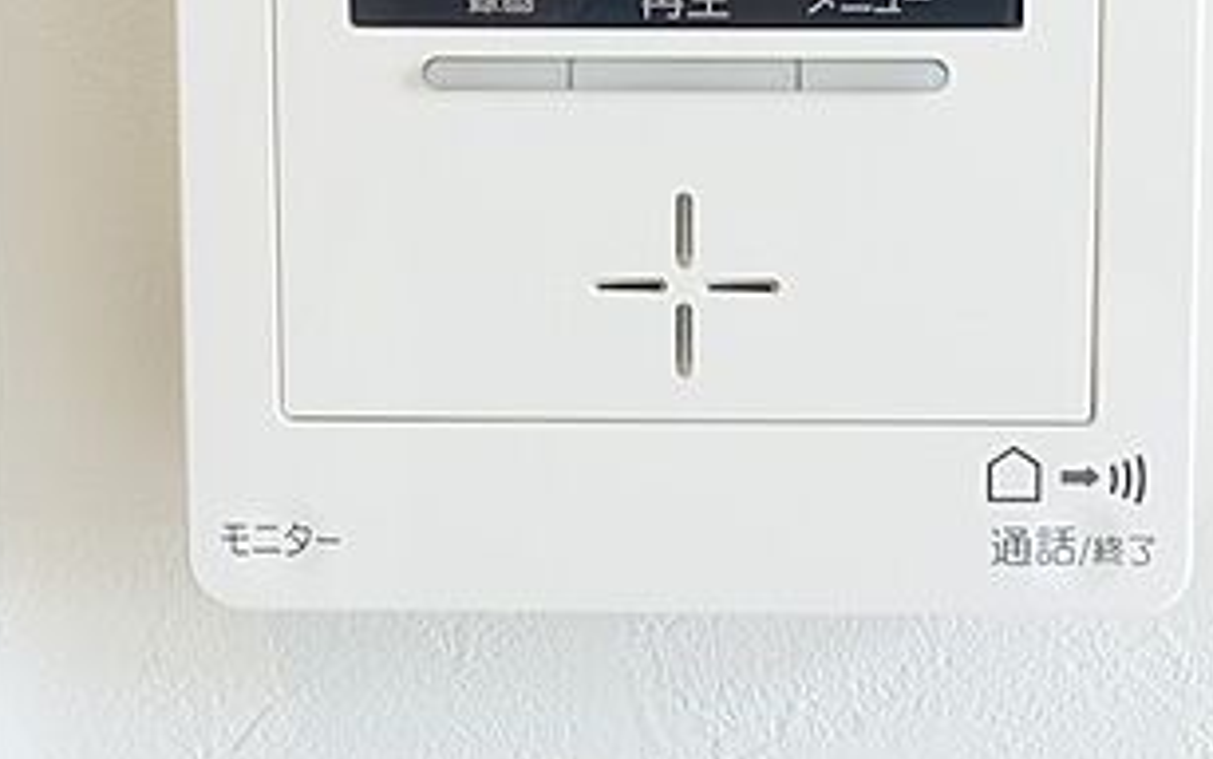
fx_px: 1686
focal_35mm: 51
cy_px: -24
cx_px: 672
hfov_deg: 39.5
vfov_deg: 24.1
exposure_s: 1/30
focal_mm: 8.8
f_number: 2.8
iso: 125
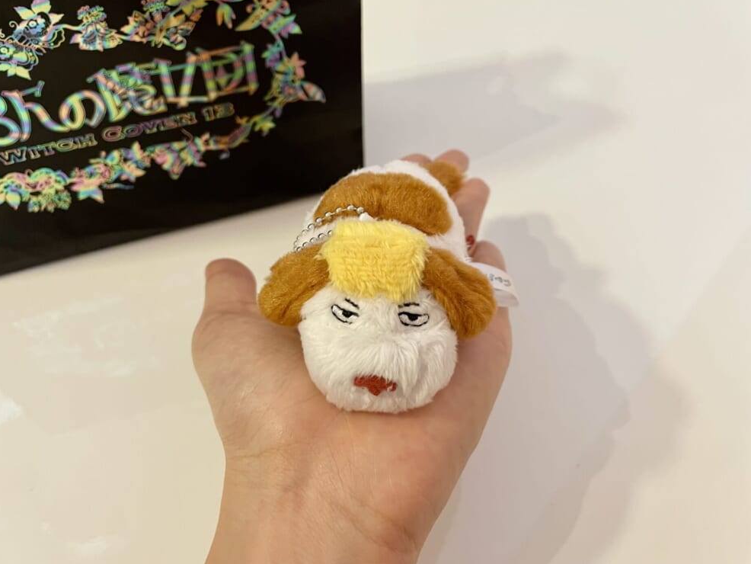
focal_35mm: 27
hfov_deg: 65.3
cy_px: 274
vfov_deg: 51.4
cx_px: 362
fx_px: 586
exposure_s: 1/60
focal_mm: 4.2
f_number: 1.6
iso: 250
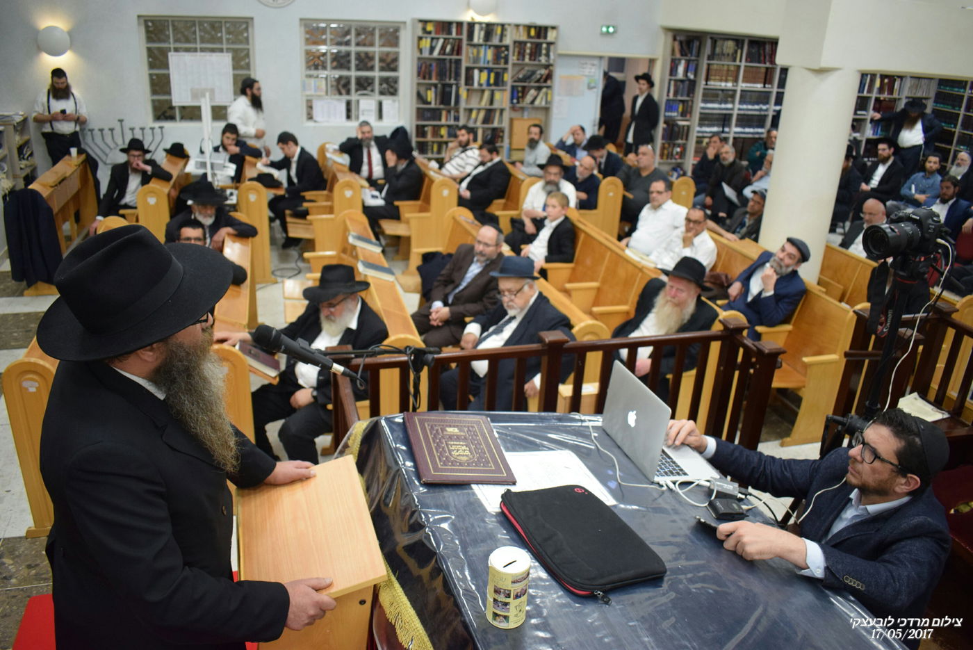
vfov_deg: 48.0
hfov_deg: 67.4
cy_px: 325
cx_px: 486
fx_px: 730
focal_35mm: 27
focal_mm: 18
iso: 1400
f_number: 3.5
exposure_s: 1/60
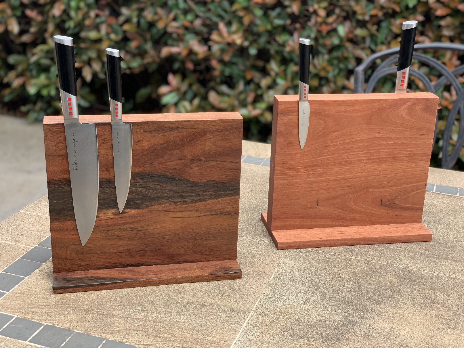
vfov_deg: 28.0
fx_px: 697
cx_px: 232
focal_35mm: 52
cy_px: 174
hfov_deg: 36.8
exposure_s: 1/240
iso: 16
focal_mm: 6
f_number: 2.4
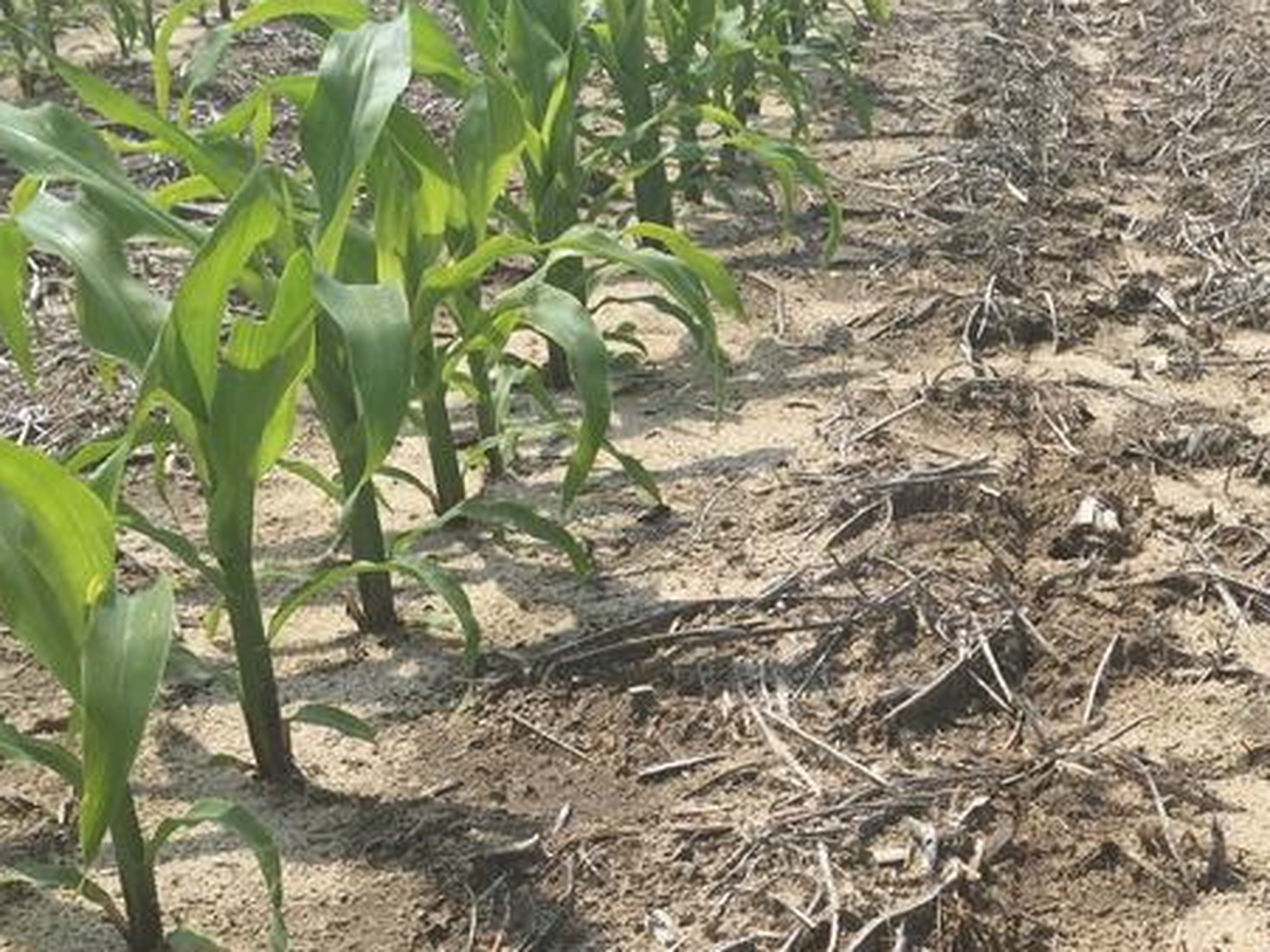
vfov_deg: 24.3
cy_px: 611
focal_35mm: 60
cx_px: 1170
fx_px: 2201
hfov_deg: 30.6
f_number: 2.2
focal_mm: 4.15
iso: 32
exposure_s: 1/2475
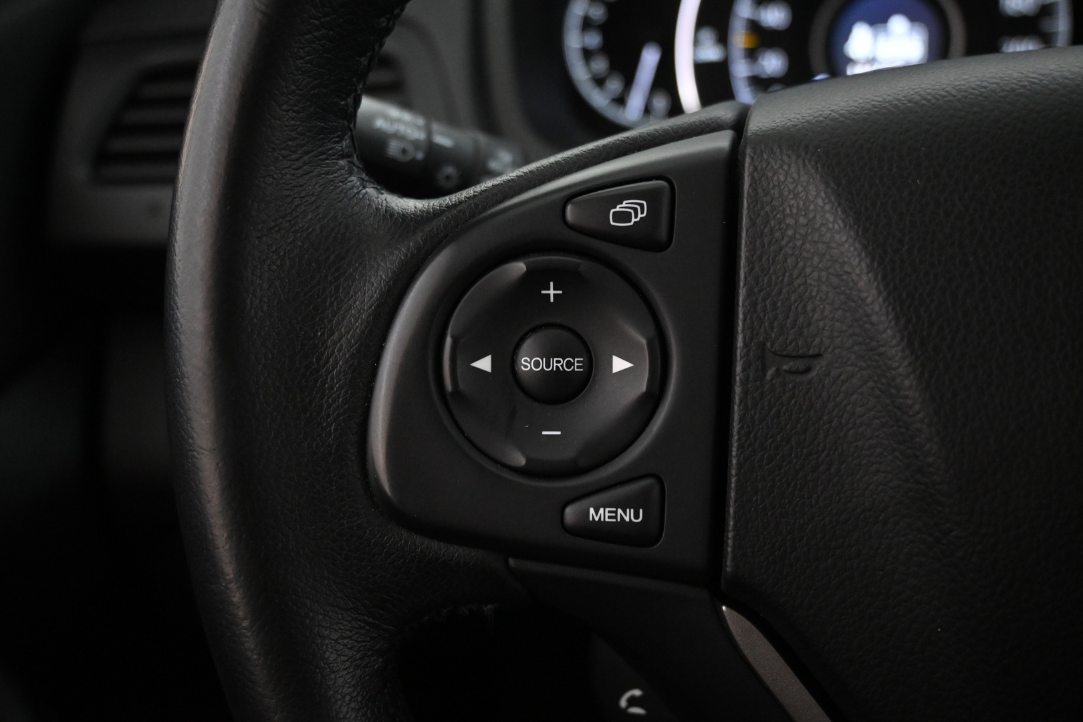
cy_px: 361
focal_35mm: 34
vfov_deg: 39.1
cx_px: 542
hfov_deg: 56.1
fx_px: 1015
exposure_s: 1/40
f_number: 4
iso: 4000
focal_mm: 22.5
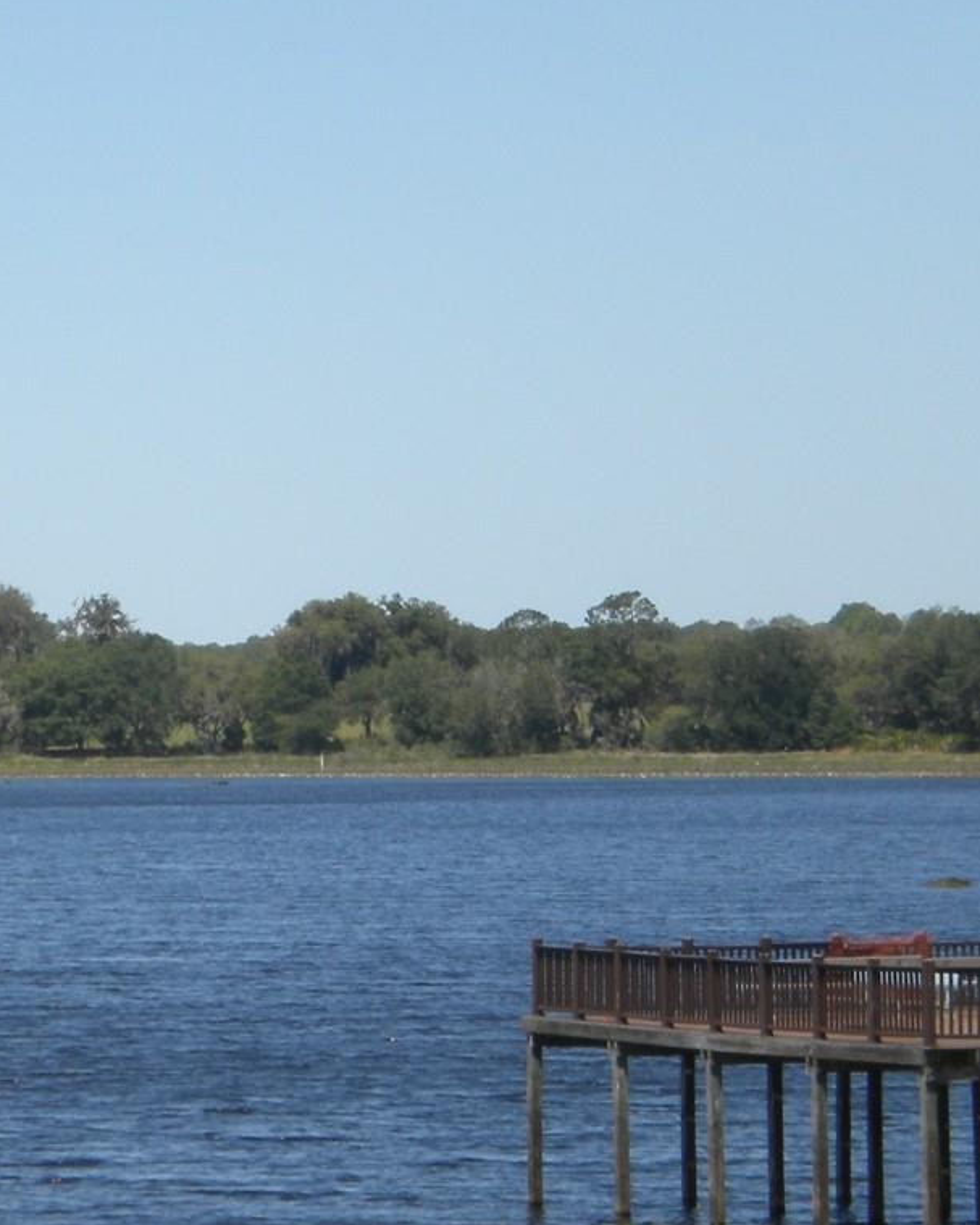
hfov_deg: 7.1
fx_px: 7833
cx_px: 10
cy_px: 804
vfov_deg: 8.9
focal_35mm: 216
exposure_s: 1/388
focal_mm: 18.9
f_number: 5.9
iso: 82
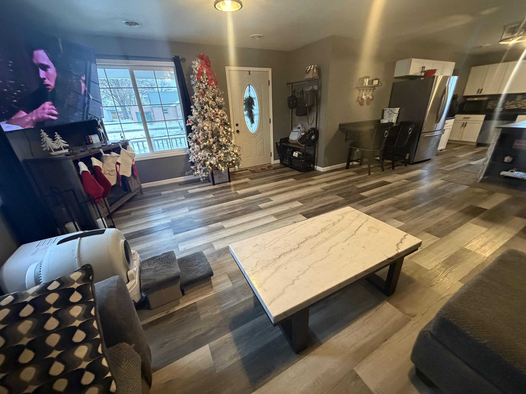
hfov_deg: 102.1
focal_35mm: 14
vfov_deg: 85.7
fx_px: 213
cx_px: 263
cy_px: 197
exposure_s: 1/60
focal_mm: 2.22
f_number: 2.2
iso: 800
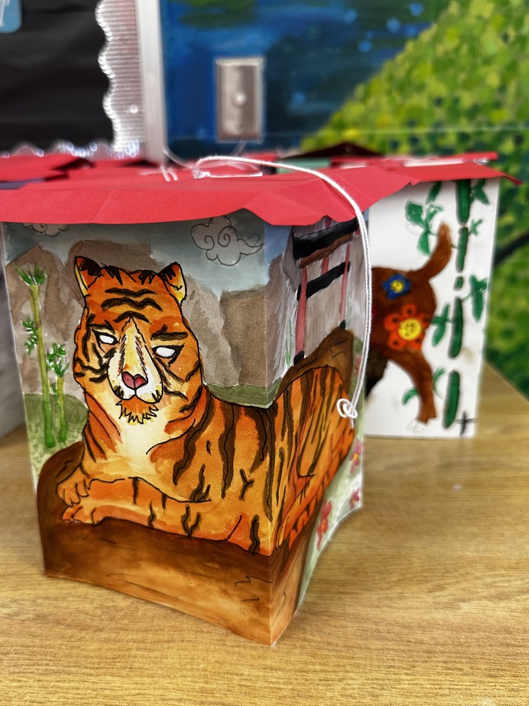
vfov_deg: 63.3
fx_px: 571
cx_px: 224
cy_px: 392
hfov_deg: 49.5
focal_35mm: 28
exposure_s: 1/60
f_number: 1.78
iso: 125
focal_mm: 6.86
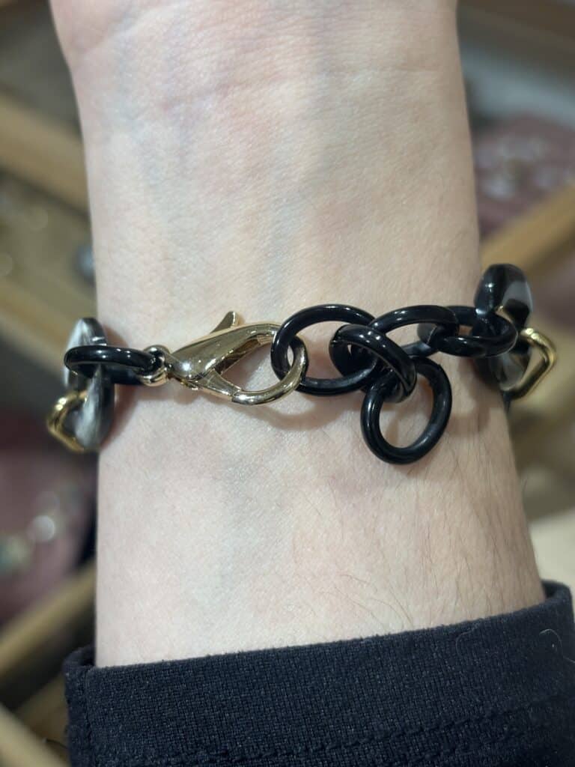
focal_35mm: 52
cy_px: 384
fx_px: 1152
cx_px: 288
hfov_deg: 28.0
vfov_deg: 36.8
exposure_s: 1/50
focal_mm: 5.96
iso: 25
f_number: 1.6
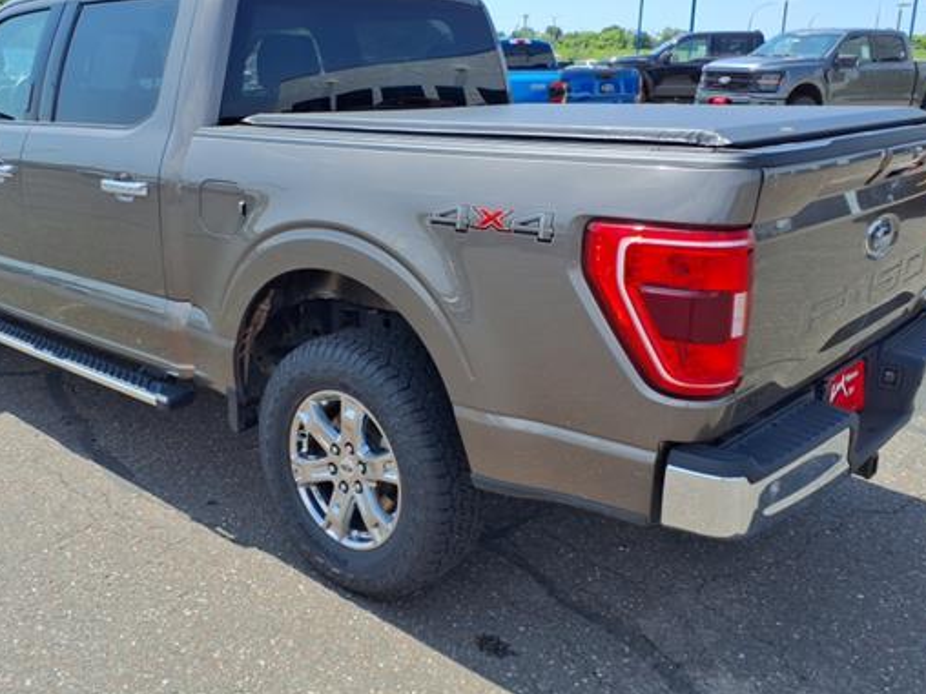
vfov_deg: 41.7
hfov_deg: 53.8
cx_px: 397
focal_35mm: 34
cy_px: 290
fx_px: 910
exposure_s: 1/2000
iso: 40
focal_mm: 3.58
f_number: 1.9
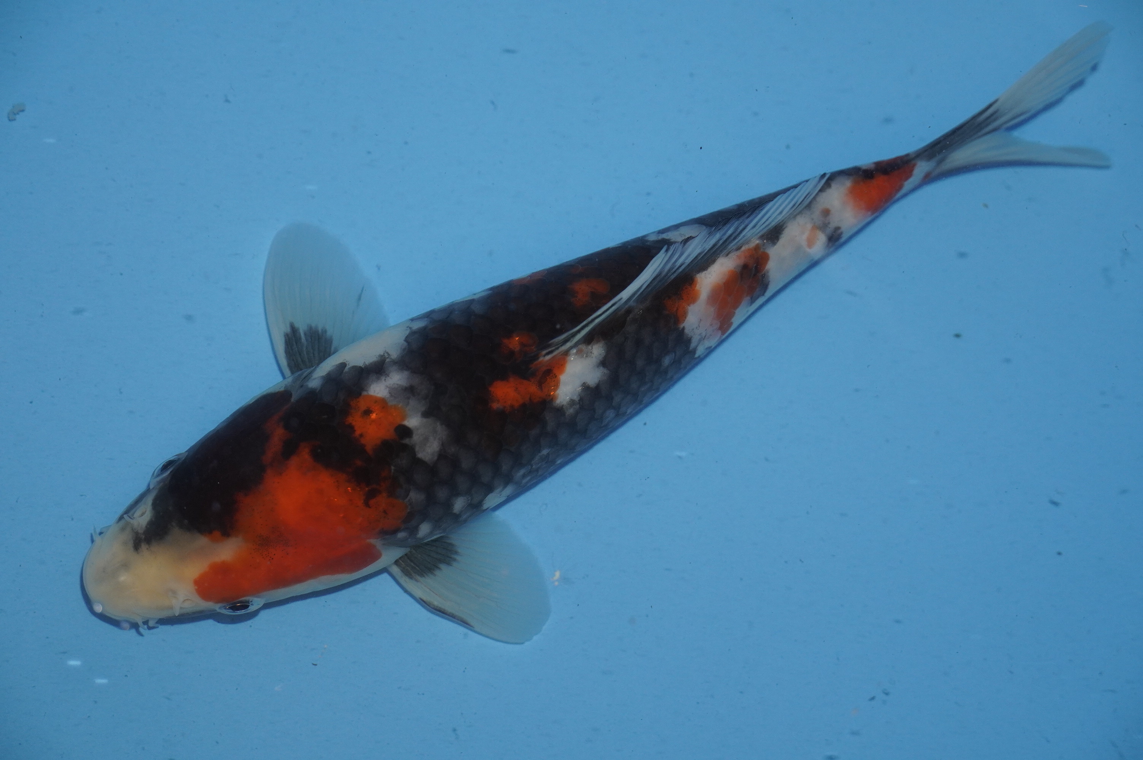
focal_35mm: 99
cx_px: 572
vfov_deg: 13.8
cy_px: 380
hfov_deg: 20.6
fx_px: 3140
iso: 1000
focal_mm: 66
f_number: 5.6
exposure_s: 1/100
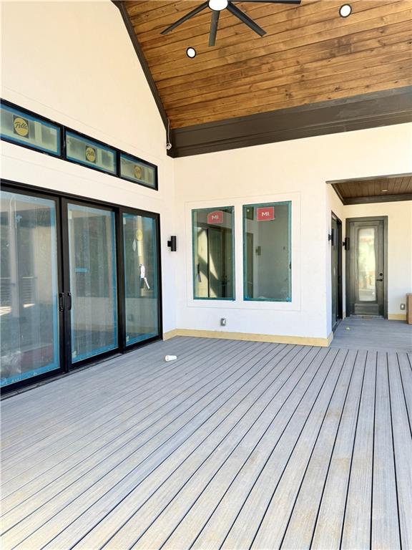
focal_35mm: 24
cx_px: 206
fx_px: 381
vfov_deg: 71.6
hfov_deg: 56.8
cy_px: 275
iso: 80
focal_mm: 6.76
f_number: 1.78
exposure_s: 1/695
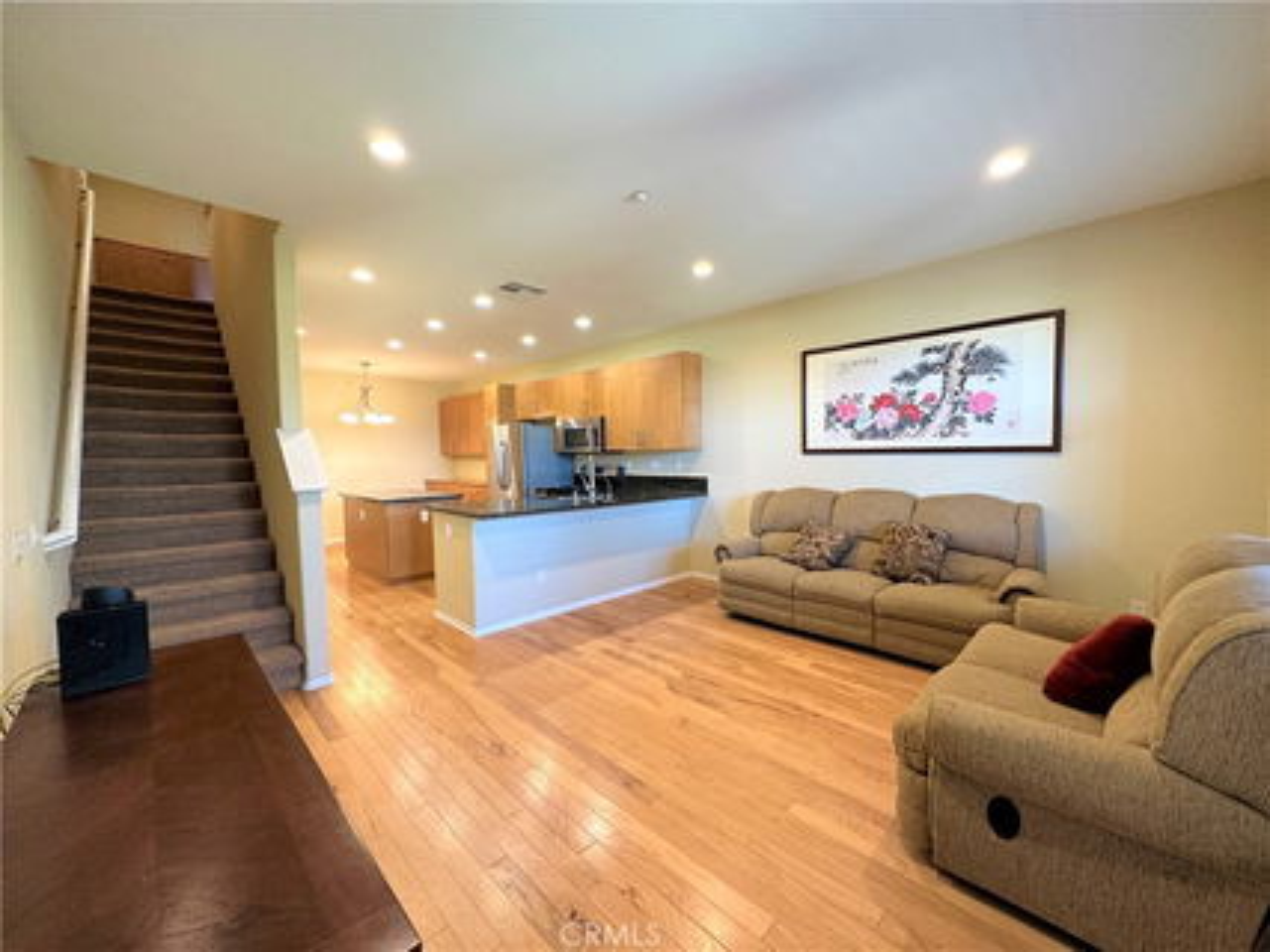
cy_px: 476
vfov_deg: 85.6
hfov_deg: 102.1
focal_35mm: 14
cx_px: 635
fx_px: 513
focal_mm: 2.22
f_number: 2.2
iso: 320
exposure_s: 1/60
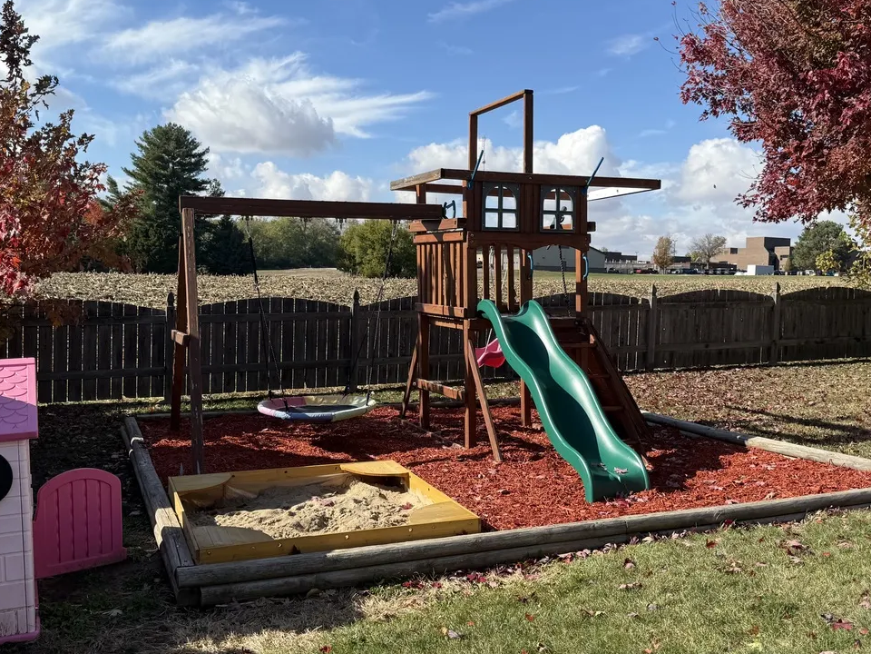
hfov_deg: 51.3
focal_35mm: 36
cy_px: 332
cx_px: 402
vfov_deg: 39.7
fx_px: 906
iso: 80
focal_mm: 6.76
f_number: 1.78
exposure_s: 1/3425
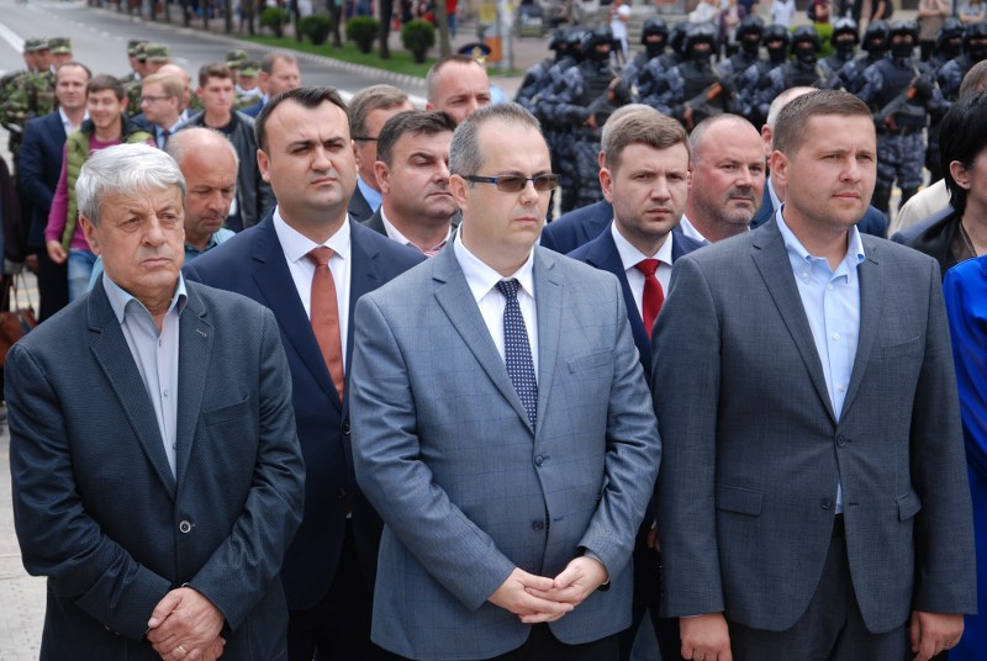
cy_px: 330
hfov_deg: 19.4
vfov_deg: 13.1
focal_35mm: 105
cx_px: 494
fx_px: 2883
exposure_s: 1/250
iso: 200
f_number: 5.6
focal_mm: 70
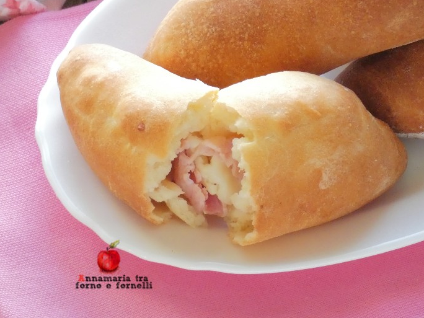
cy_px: 78
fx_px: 4789
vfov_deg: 3.8
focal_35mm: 391
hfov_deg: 5.1
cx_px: 335
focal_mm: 39.9
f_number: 5.5
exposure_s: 1/80
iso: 640
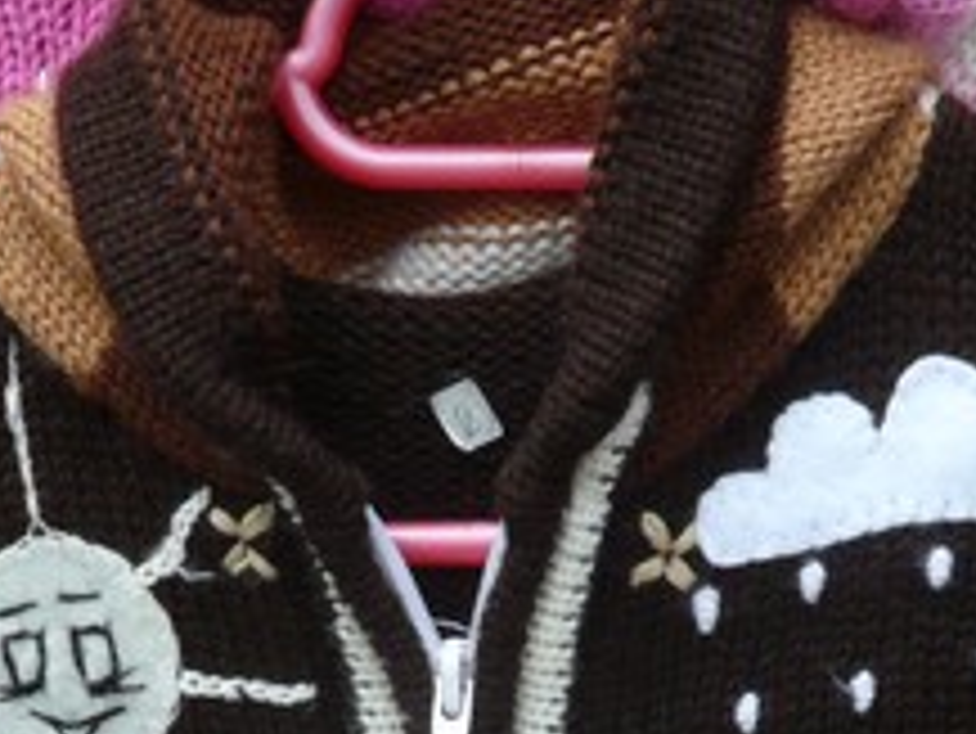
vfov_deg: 7.5
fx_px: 5501
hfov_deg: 10.1
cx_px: 441
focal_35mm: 195
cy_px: 982
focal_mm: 8.8
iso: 160
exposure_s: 1/160
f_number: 3.6
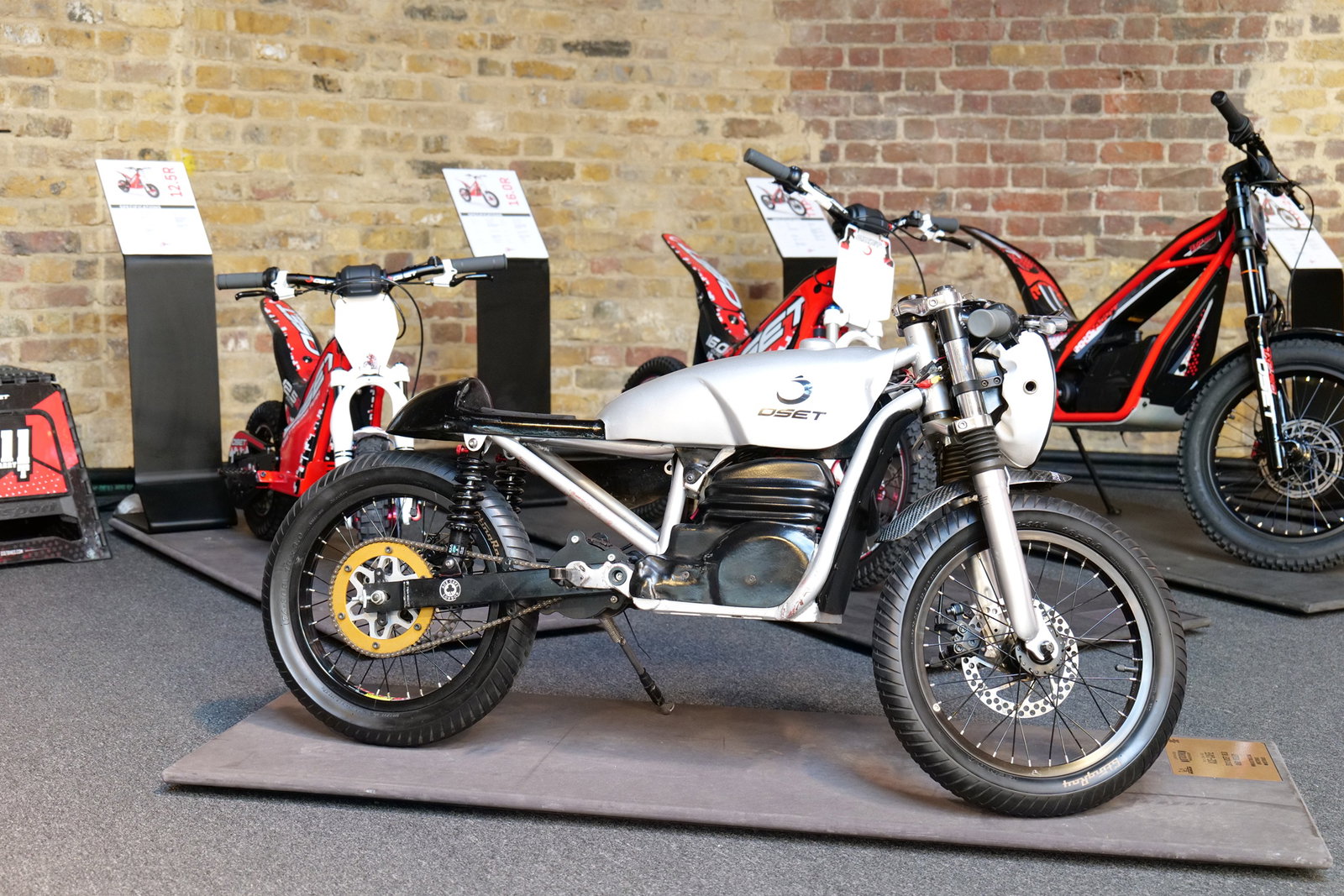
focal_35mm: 49
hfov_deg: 40.3
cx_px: 672
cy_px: 448
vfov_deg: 27.5
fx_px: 1829
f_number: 5.2
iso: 4000
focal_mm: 49
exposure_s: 1/60
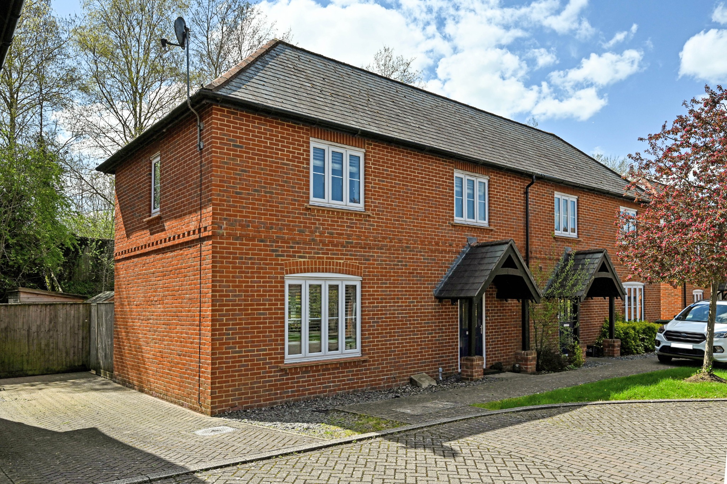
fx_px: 484
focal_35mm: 24
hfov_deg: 73.8
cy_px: 242
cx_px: 364
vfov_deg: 53.1
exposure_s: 1/800
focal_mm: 24
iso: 250
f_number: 9
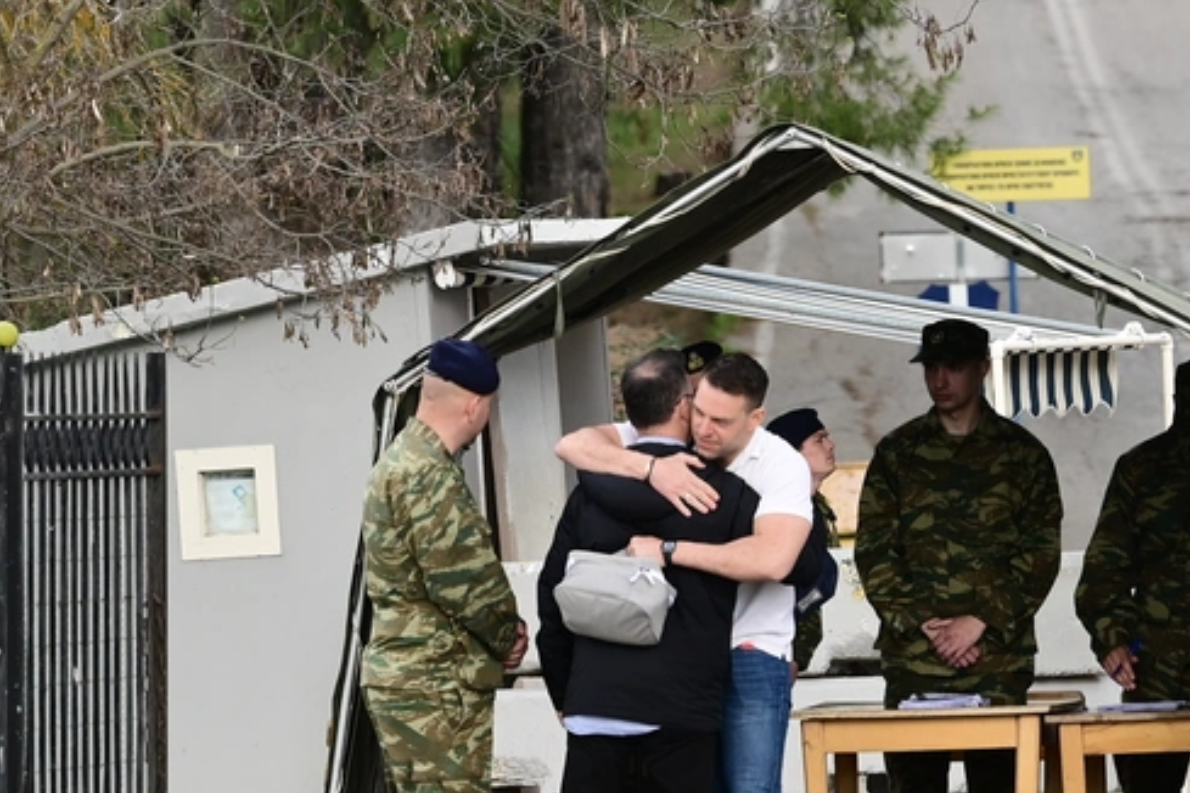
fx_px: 7470
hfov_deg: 9.1
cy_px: 439
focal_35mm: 226
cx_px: 730
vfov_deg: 6.1
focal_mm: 170
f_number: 5
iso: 400
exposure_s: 1/1000
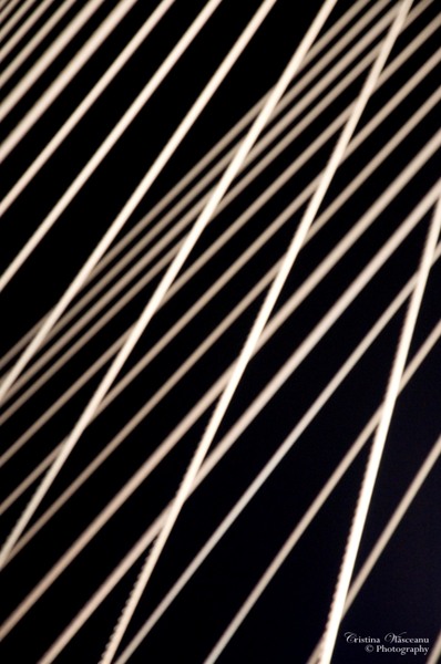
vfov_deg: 21.9
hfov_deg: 14.7
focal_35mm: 93
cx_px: 220
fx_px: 1715
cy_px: 332
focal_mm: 62
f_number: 5.3
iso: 2000
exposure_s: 1/25
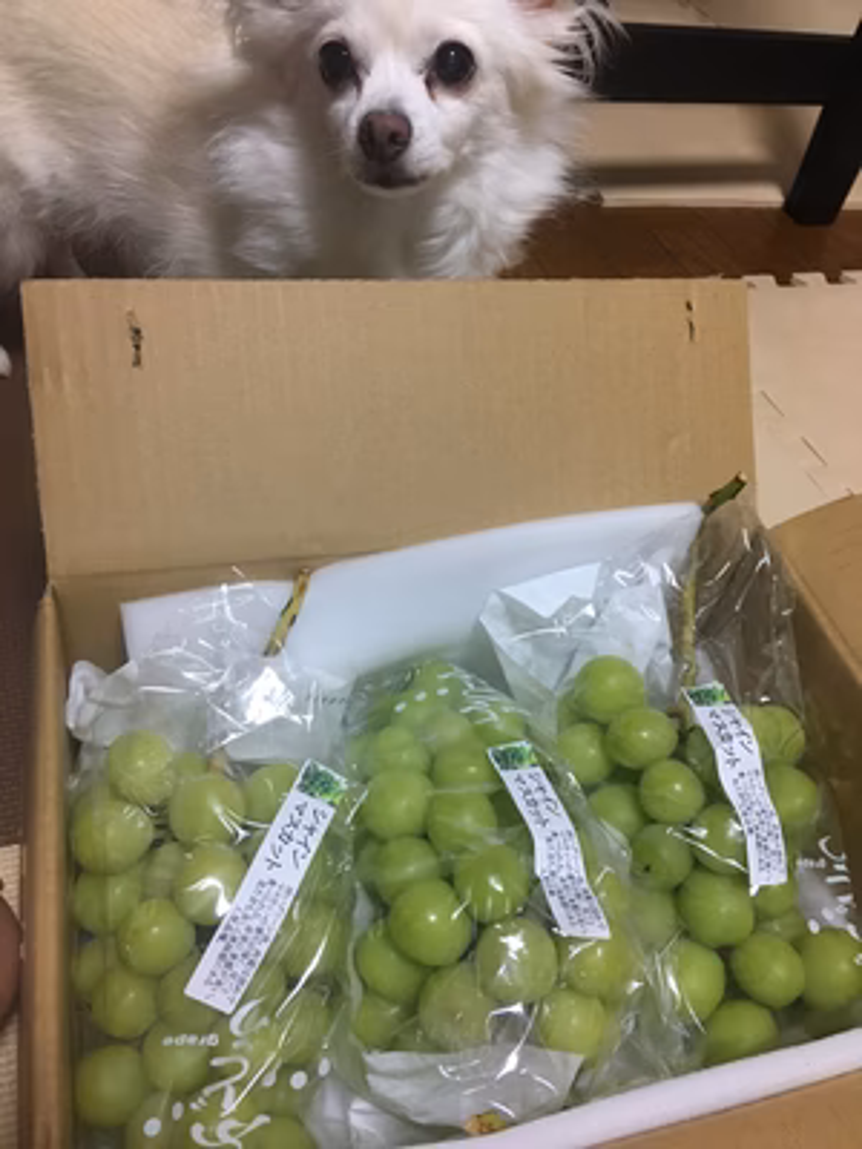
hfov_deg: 48.2
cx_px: 431
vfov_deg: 61.7
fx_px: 963
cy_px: 574
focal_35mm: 29
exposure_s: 1/33
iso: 160
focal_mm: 4.15
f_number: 2.2
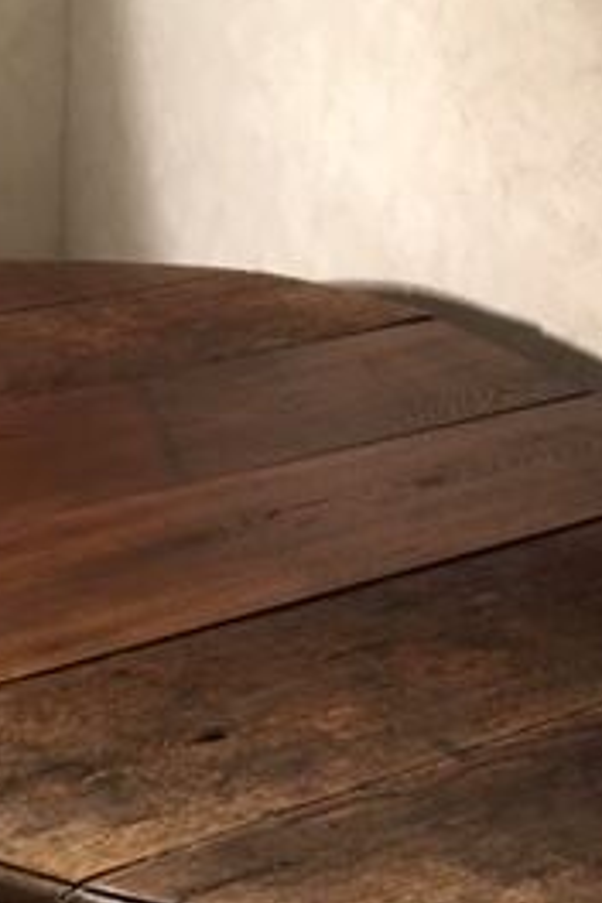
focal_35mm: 73
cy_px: 742
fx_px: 1831
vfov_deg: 27.1
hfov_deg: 18.7
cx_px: 328
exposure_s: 1/20
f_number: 2.2
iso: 200
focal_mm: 4.15
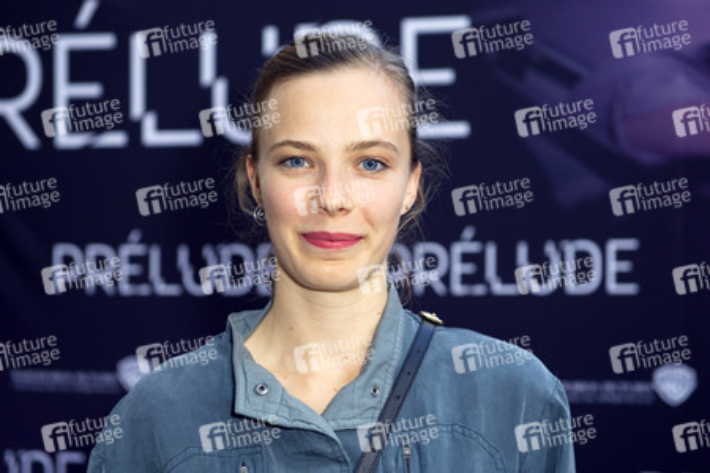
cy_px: 236
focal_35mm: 62
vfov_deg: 21.9
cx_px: 355
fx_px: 1223
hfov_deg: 32.4
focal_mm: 62
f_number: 4
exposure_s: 1/160
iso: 800
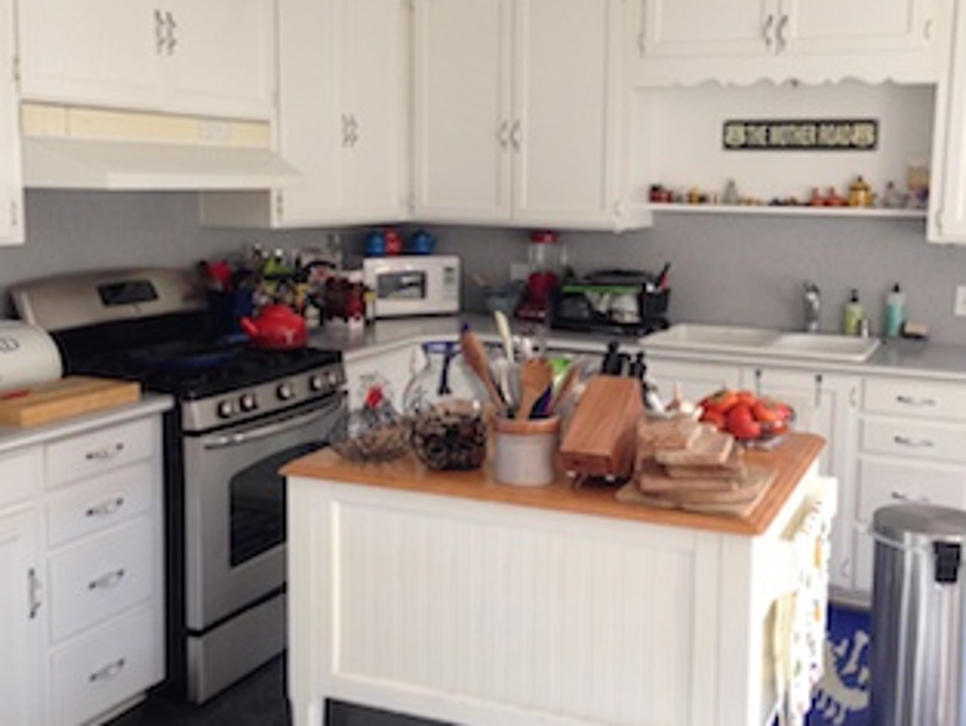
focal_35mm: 42
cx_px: 538
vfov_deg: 34.4
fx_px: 1173
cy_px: 323
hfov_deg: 44.7
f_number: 2.4
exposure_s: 1/20
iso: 125
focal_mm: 4.12
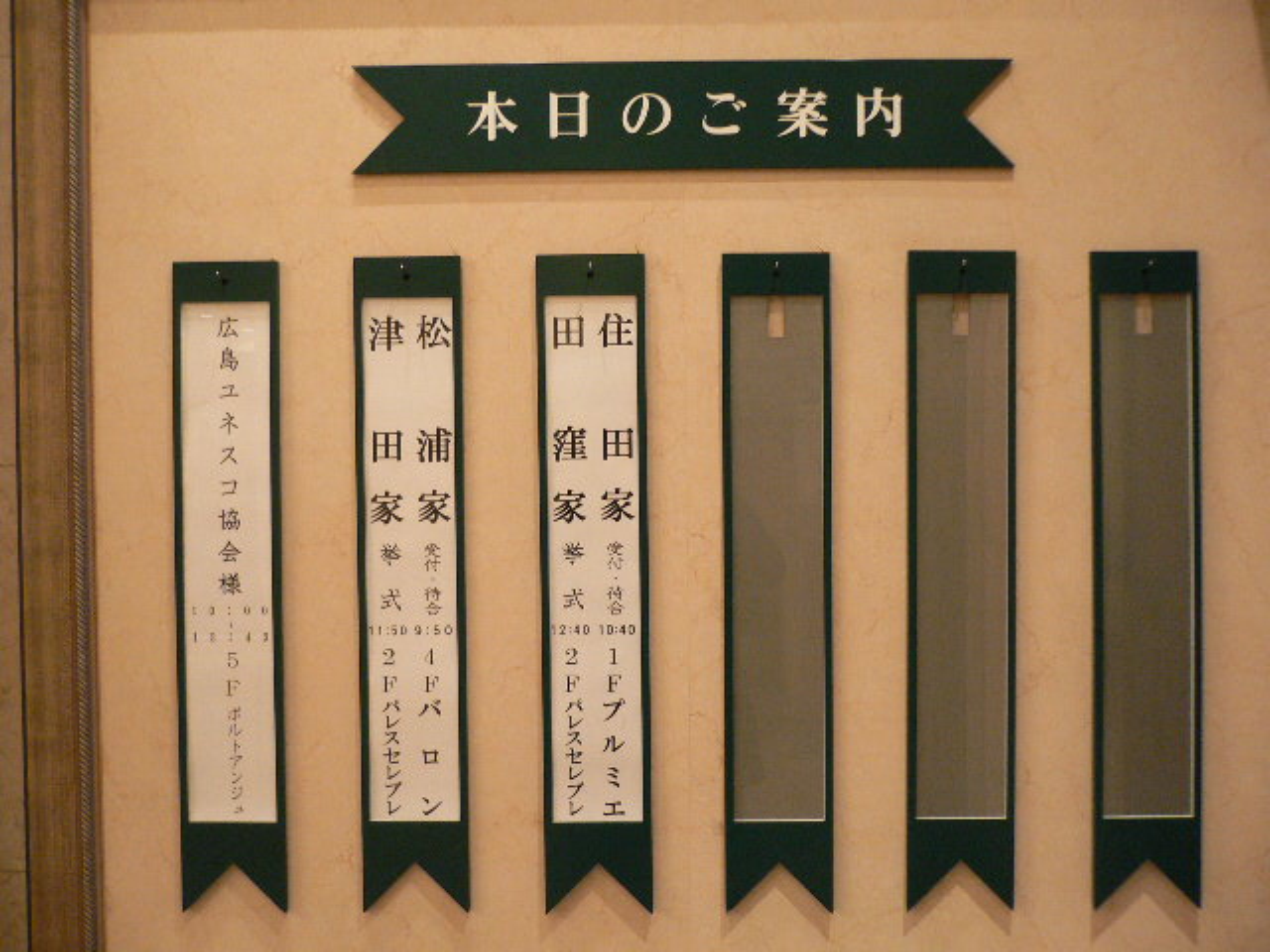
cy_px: 476
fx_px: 1284
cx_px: 635
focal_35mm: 35
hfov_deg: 52.6
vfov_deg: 40.7
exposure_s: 1/10
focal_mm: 5.8
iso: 200
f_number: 2.8
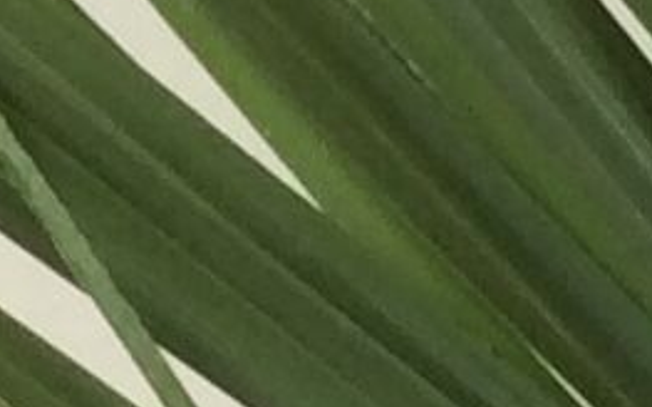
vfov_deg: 3.8
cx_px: 1401
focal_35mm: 334
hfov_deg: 6.1
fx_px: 5931
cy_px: 1469
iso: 32
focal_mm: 3.3
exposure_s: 1/33
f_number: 2.4
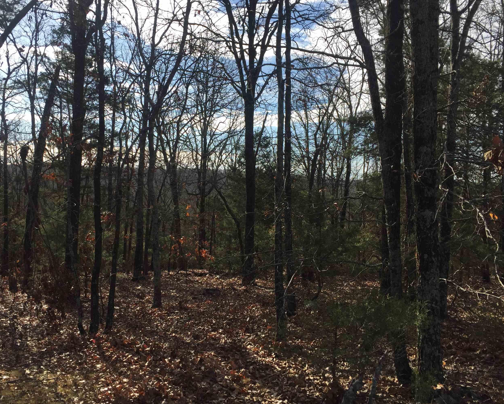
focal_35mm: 35
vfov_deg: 42.2
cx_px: 194
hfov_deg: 51.1
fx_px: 522
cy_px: 195
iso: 32
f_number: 2.2
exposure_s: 1/1522
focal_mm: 4.15
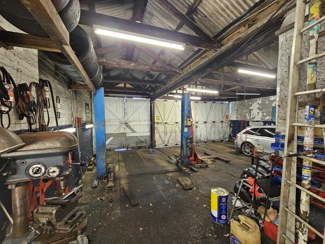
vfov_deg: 89.9
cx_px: 162
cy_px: 122
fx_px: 122
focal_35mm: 13
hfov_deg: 106.2
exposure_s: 1/33
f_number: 2.2
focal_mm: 2.2
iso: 500
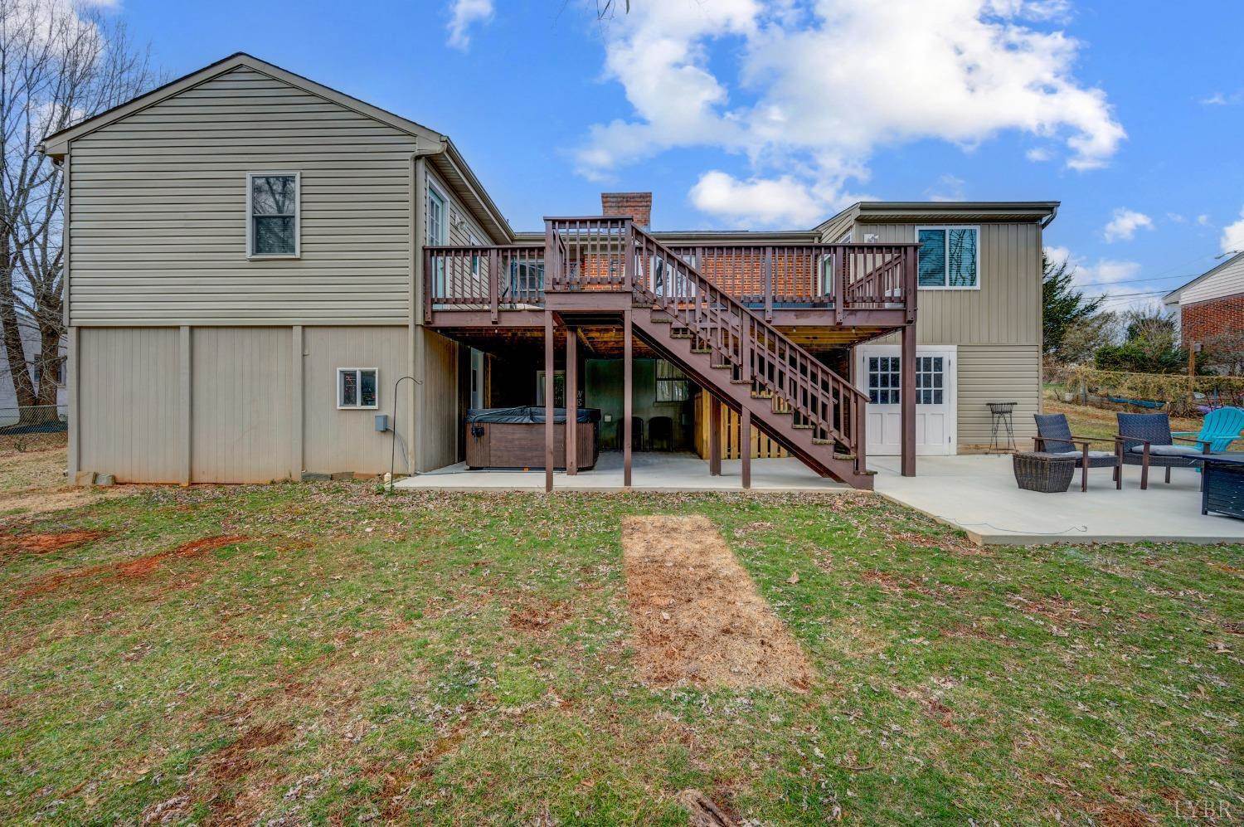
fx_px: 483
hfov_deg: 104.3
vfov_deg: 81.1
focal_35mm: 14
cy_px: 414
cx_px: 622
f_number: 8
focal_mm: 14
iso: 200
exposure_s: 1/200
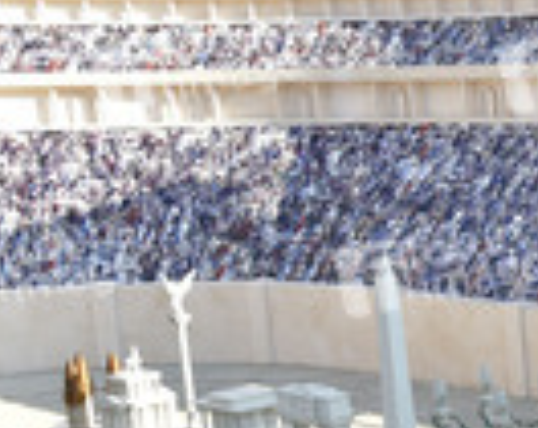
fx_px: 1223
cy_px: 371
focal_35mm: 77
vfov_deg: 19.5
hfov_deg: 19.8
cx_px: 901
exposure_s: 1/250
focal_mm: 24
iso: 320
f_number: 6.3
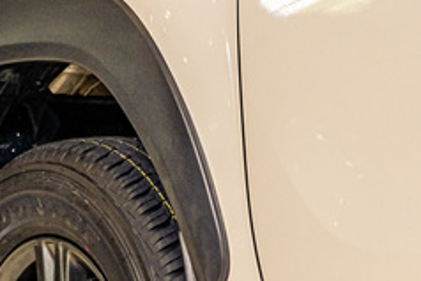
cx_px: 493
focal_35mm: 202
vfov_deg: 6.8
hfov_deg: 10.0
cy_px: 108
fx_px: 2364
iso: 500
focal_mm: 47
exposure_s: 1/200
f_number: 5.6
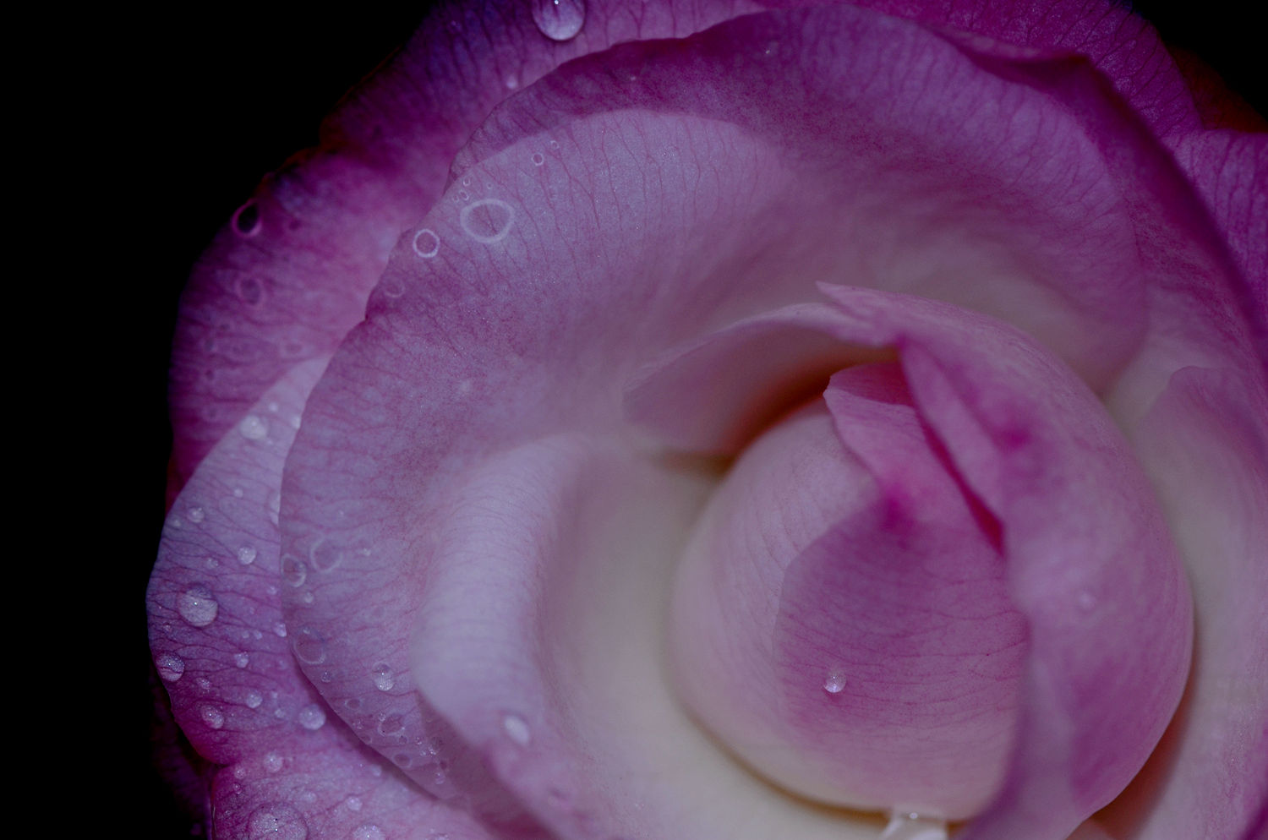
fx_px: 5537
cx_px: 634
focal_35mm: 158
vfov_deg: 8.7
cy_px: 420
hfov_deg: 13.1
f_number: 5.6
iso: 200
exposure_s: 1/180
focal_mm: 105
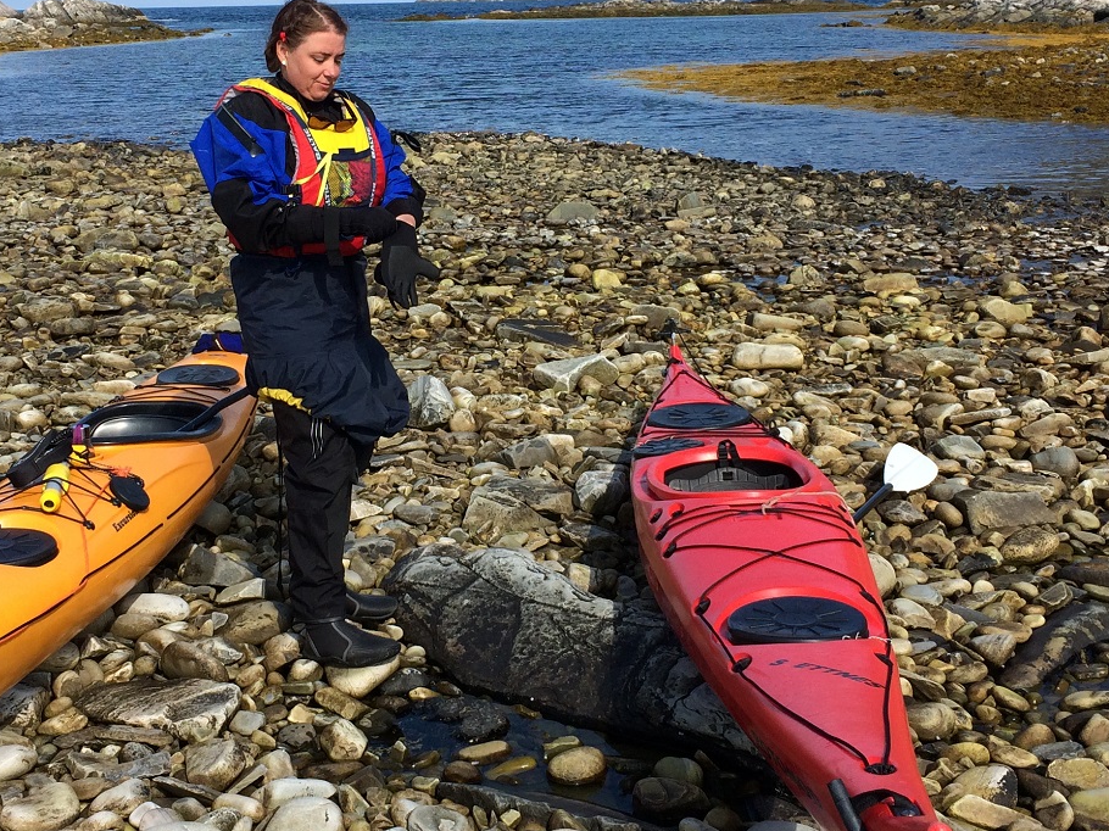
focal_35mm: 51
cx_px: 470
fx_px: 1633
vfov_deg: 28.5
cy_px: 322
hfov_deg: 37.4
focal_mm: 4.15
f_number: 2.2
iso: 32
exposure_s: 1/2053
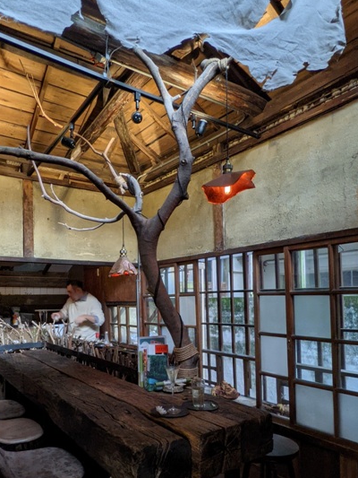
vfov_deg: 70.5
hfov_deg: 56.4
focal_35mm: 24
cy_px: 296
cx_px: 145
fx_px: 331
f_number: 2.2
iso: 147
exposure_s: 1/24
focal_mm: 2.22
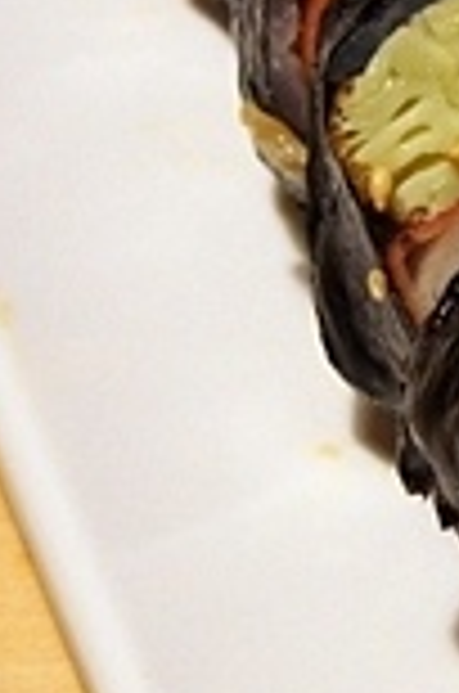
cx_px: 1037
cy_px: 405
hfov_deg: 4.9
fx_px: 5224
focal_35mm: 272
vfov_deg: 7.6
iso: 1000
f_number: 6.3
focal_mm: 31
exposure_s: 1/50
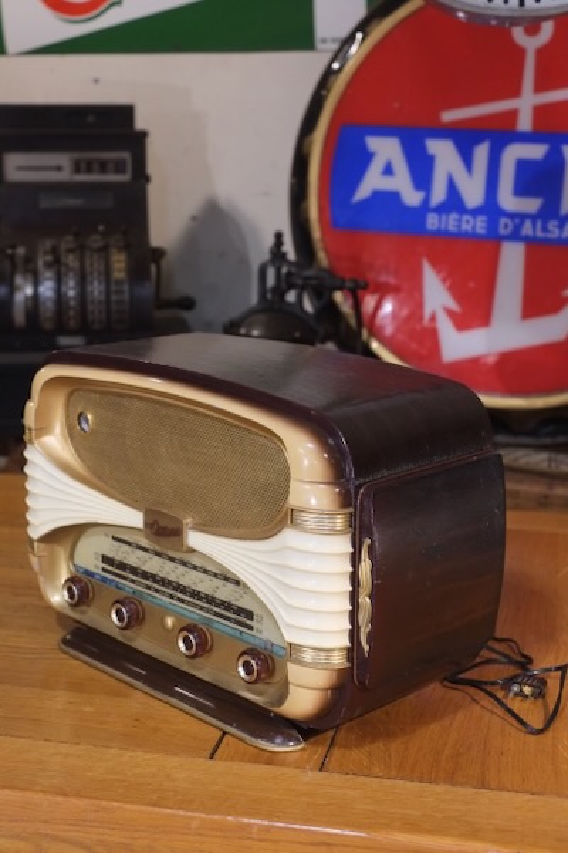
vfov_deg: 37.5
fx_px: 1254
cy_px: 426
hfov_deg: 25.5
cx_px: 284
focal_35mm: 53
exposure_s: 1/125
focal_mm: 35
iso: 3200
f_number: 4
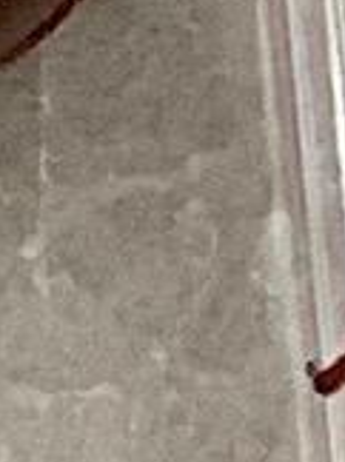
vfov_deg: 4.5
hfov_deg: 3.5
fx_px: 5489
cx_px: -918
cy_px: -1158
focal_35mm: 412
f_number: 2.4
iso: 100
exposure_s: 1/122
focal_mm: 6
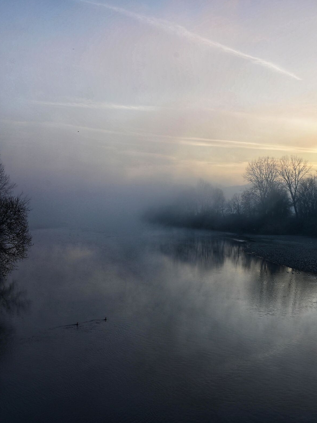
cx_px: 230
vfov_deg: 42.9
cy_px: 209
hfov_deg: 32.4
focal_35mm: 44
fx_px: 537
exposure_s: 1/125
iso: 100
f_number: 8
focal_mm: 30
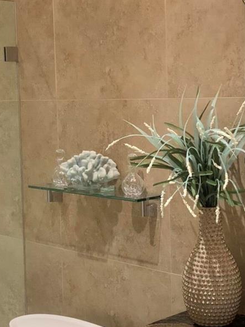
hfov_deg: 19.6
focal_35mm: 75
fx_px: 708
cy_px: 147
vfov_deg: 26.0
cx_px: 133
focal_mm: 3
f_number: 1.8
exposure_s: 1/60
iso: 80
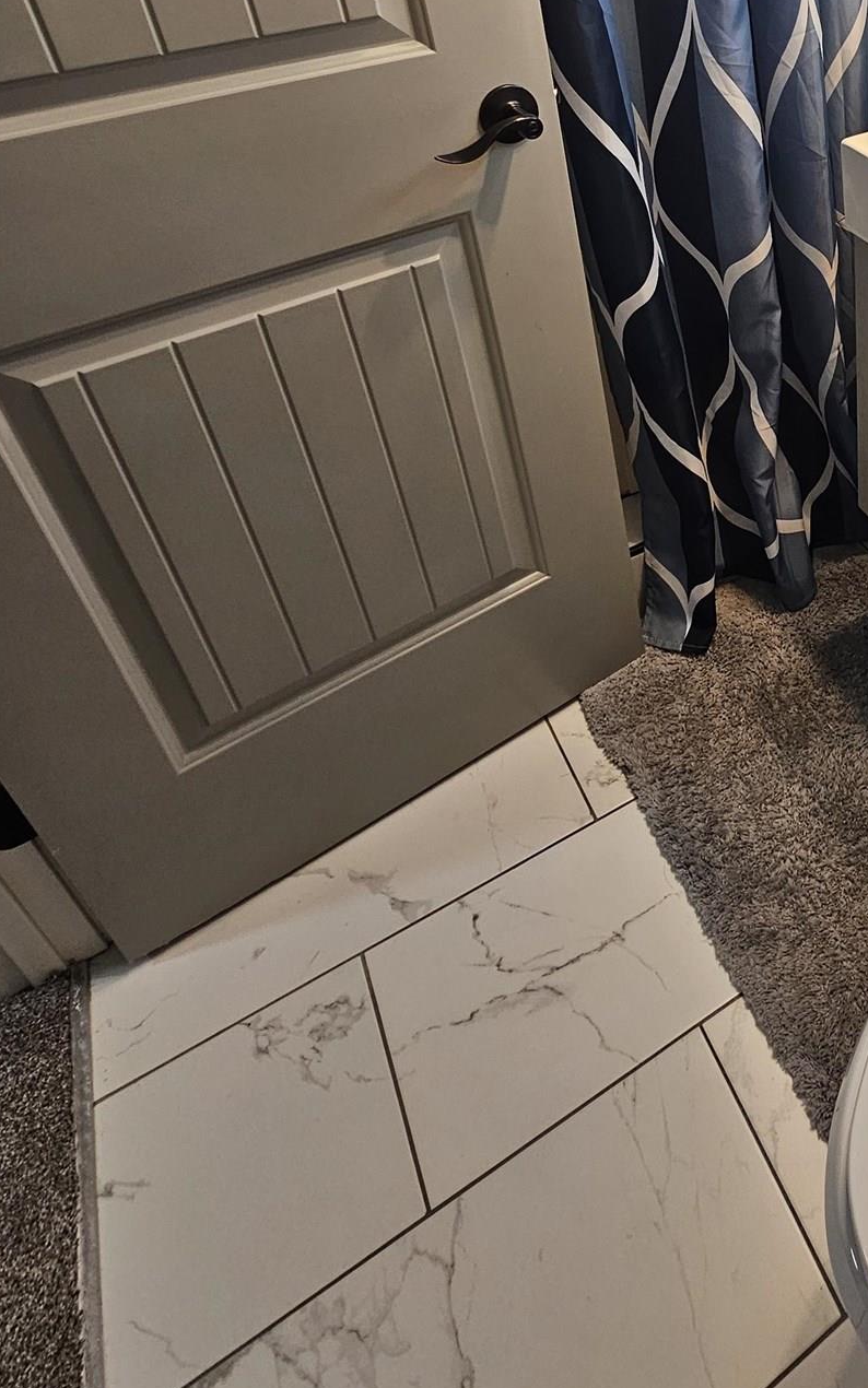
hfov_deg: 41.7
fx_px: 946
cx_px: 899
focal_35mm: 25
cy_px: 302
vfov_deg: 66.6
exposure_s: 1/60
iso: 160
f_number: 2.2
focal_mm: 2.2
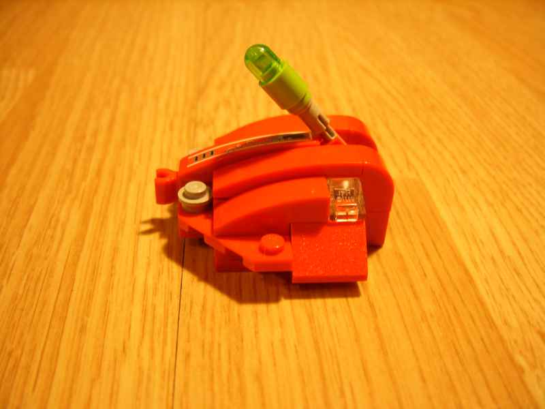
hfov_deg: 49.0
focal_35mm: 38
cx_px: 272
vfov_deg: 37.7
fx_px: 598
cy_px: 204
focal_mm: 7.8
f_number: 2.8
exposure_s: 1/3
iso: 100
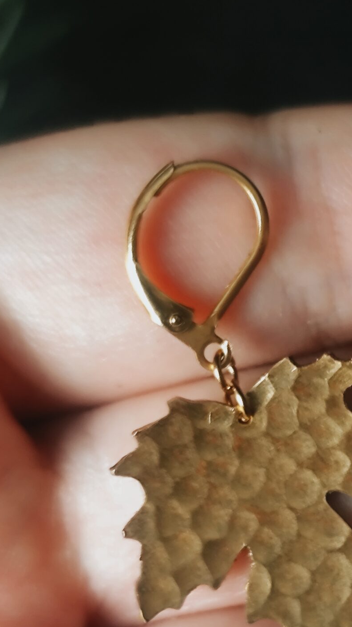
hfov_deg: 13.0
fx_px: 1510
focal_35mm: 91
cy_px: 430
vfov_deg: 23.3
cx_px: 423
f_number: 1.65
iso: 250
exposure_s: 1/25
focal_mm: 6.19
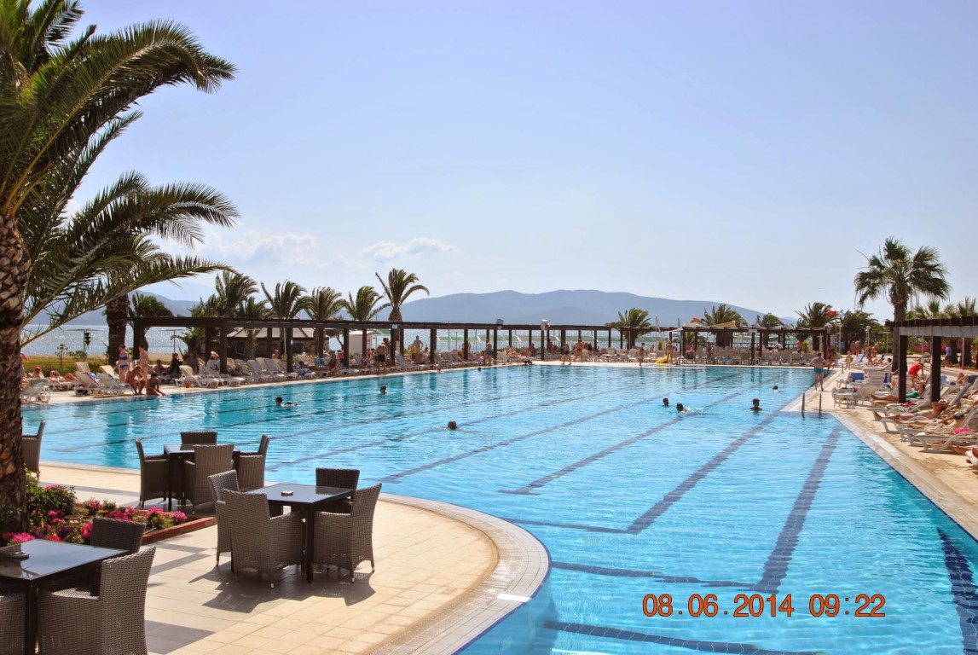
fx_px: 979
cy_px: 328
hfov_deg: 53.1
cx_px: 489
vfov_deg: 37.0
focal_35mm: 36
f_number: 9
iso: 100
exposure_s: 1/320
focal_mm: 24
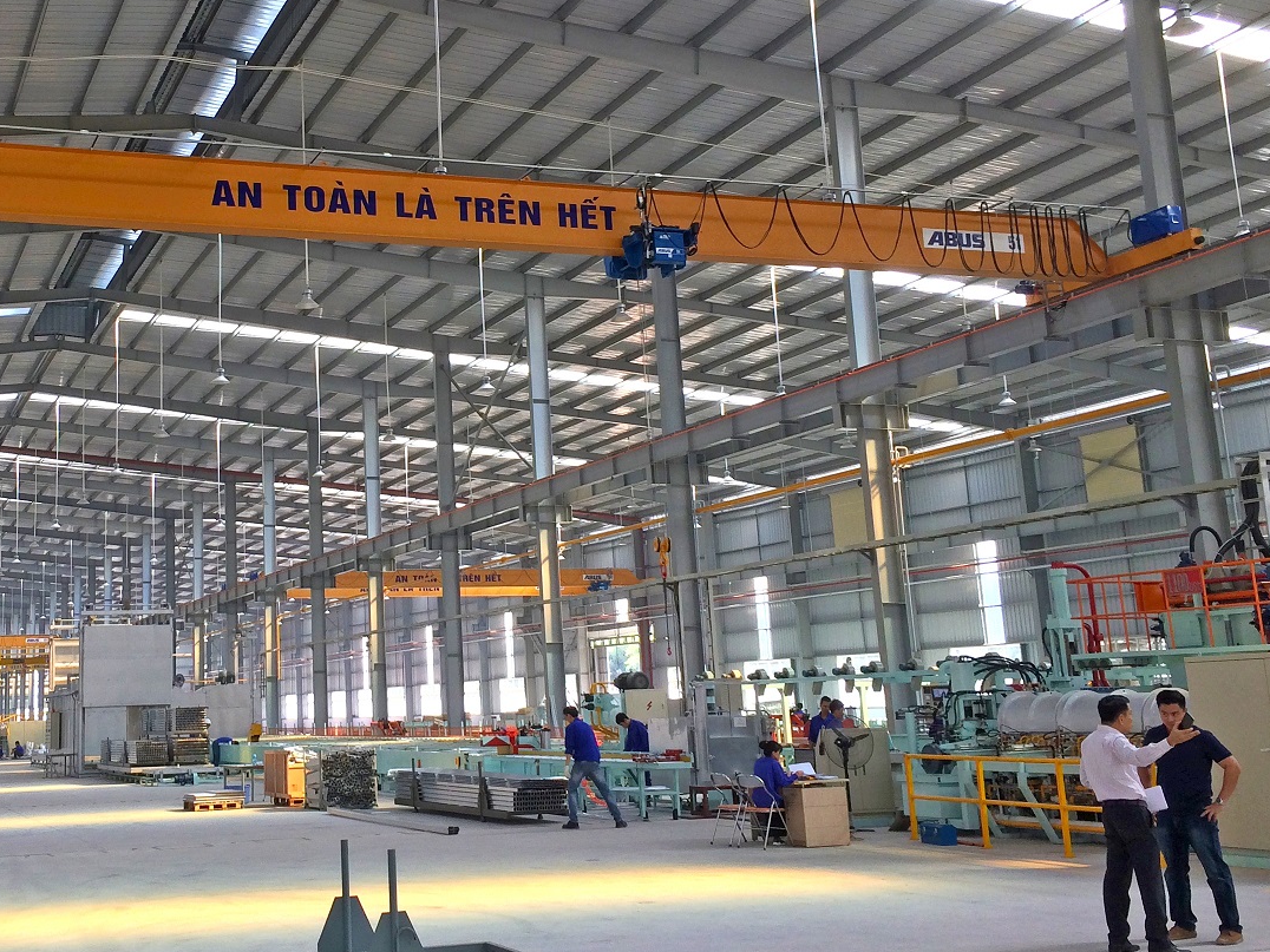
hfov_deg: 41.9
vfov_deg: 32.7
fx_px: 1614
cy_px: 362
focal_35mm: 44
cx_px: 353
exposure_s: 1/100
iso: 40
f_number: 2.2
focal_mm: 4.15
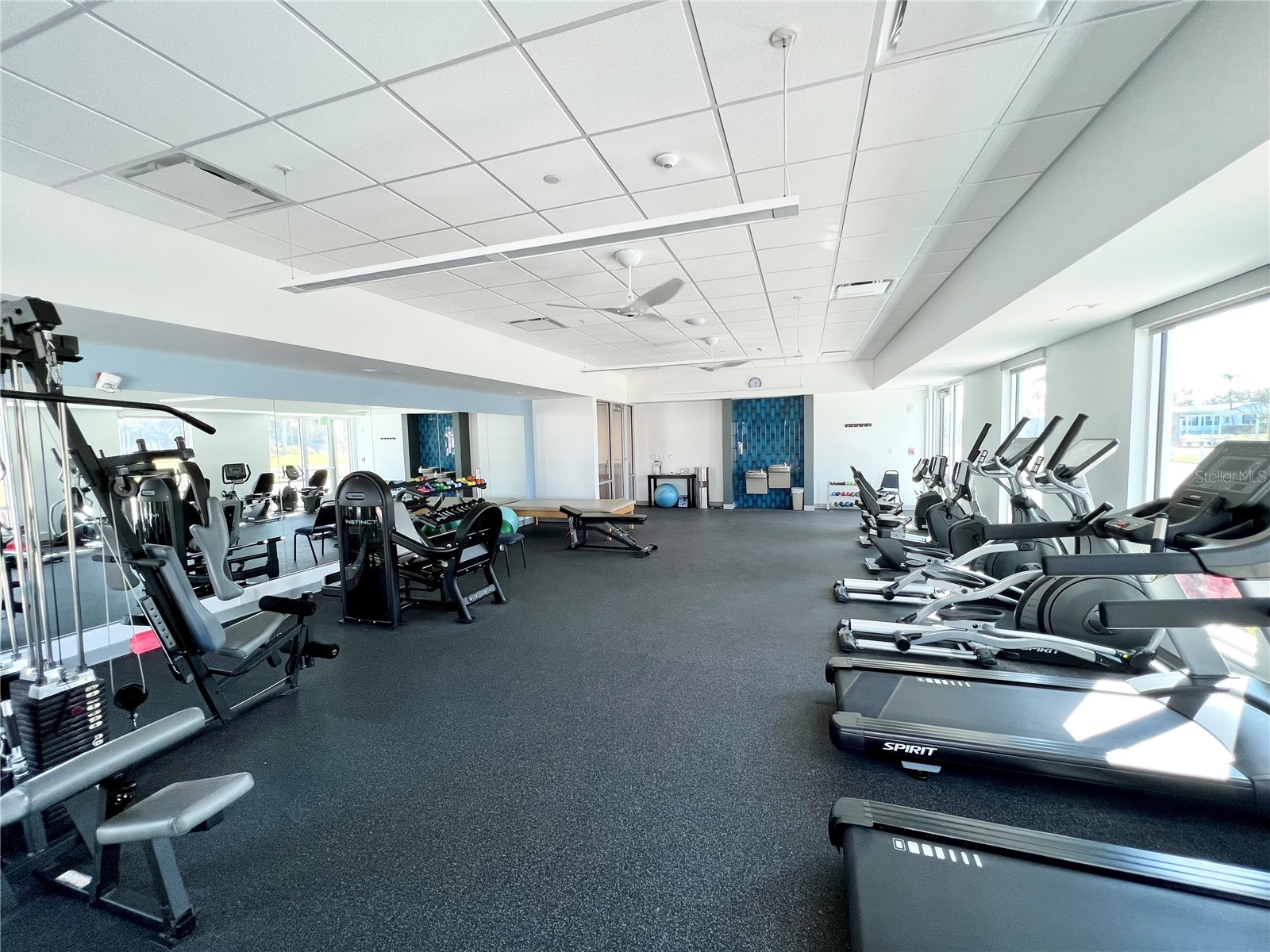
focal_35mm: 13
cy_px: 476
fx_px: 477
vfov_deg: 89.9
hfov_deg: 106.2
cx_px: 635
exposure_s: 1/121
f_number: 1.8
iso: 80
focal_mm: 1.57
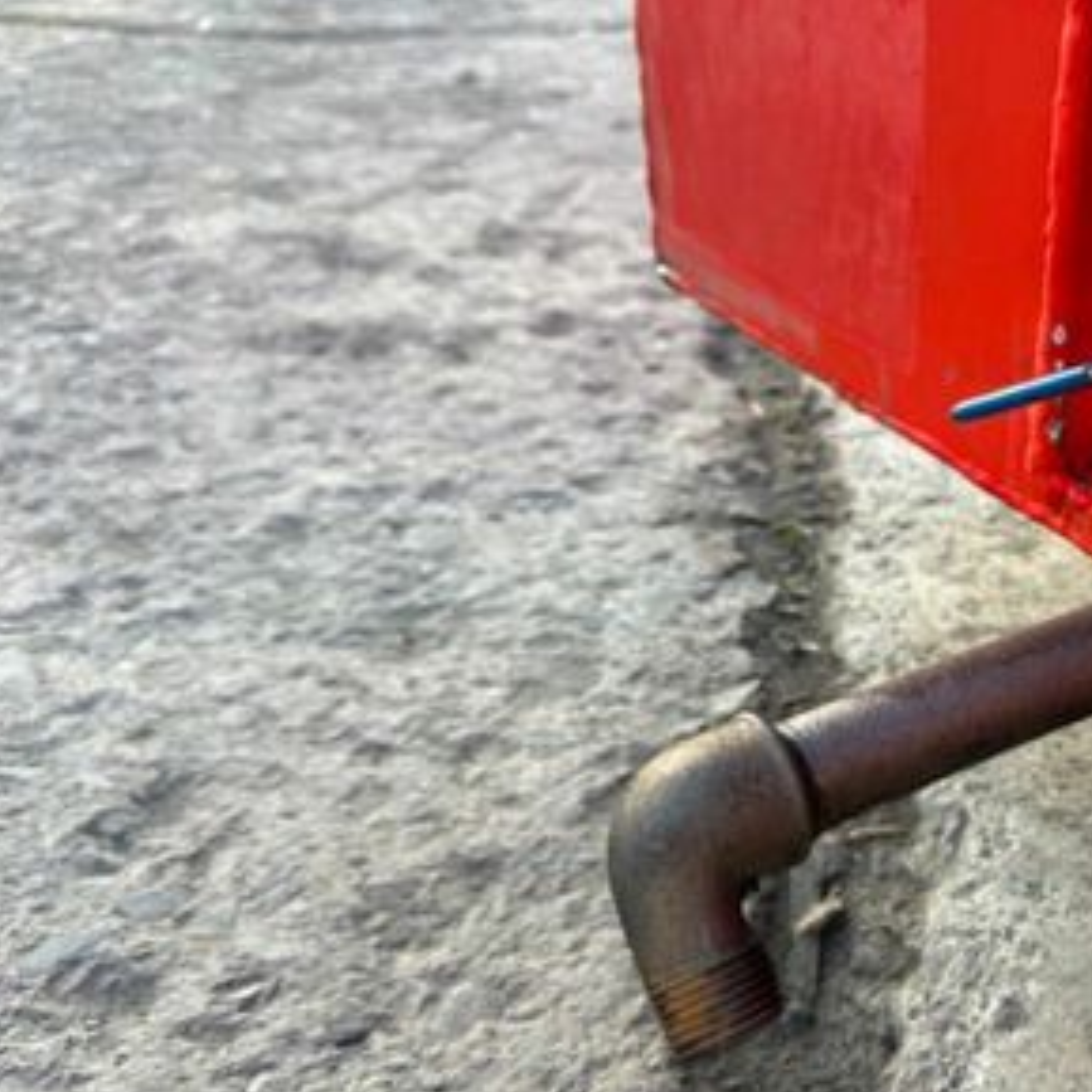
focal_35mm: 44
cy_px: 593
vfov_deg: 38.3
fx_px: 1570
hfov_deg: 36.0
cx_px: 986
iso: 64
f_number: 1.78
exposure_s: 1/229
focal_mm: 6.86
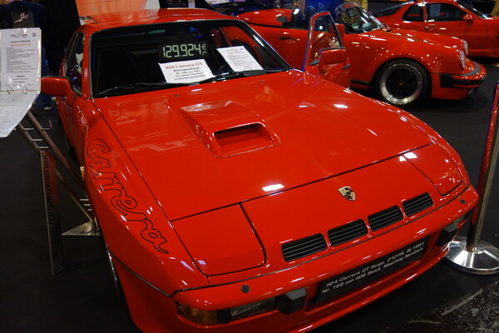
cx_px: 250
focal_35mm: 28
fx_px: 388
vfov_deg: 46.4
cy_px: 166
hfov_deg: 65.5
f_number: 1.8
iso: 160
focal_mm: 10.4
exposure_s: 1/60
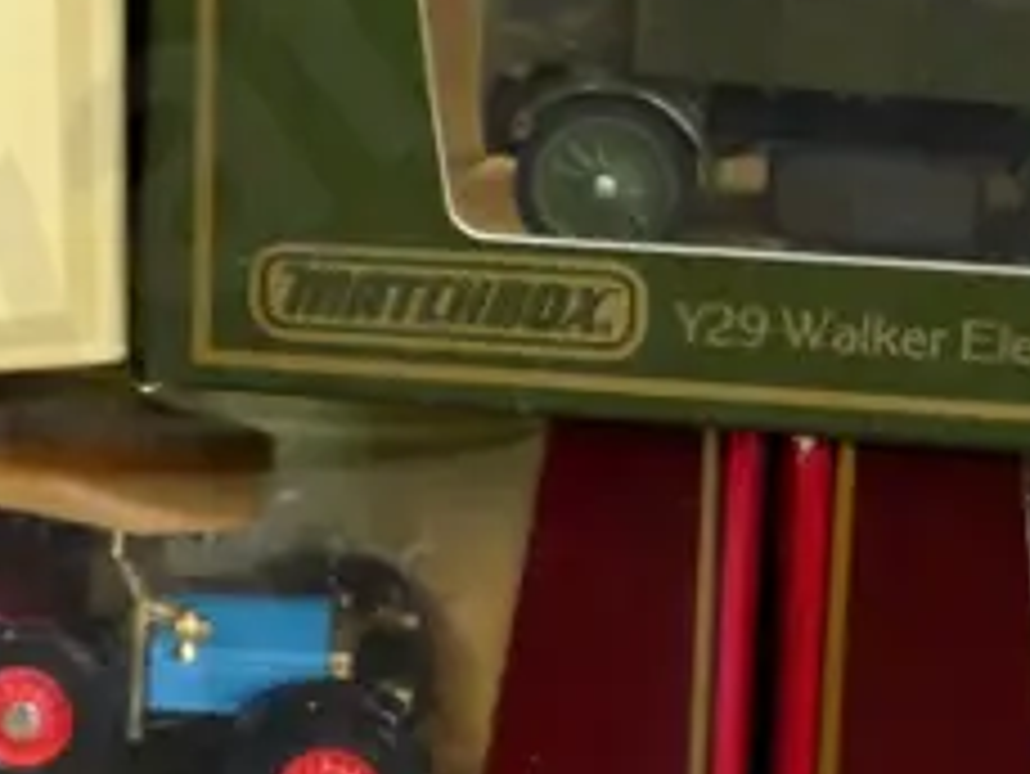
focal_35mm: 179
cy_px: 288
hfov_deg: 10.9
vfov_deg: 8.3
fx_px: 5329
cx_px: 18
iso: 3200
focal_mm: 20
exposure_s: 1/125
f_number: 4.1
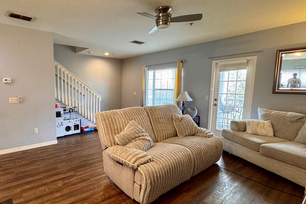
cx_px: 110
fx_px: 170
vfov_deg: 61.9
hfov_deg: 81.9
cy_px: 107
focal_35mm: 20
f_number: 2.2
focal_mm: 2.22
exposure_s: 1/60
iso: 320
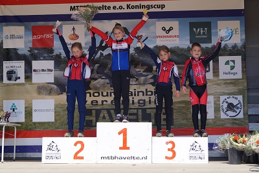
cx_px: 130
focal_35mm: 52
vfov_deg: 25.7
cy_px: 86
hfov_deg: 37.9
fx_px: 377
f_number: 6.3
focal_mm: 35
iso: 100
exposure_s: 1/320
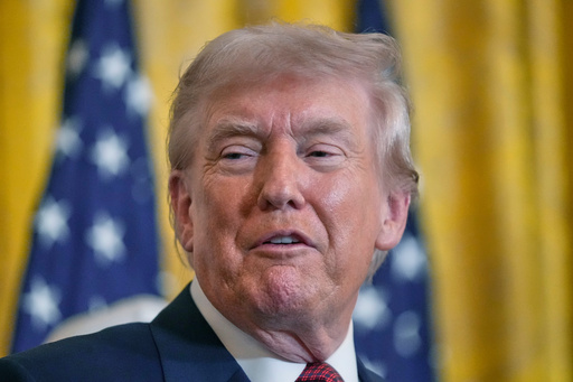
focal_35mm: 300
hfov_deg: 6.9
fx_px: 4773
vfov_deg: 4.6
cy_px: 191
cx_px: 286
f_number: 2.8
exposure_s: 1/320
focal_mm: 200
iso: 6400
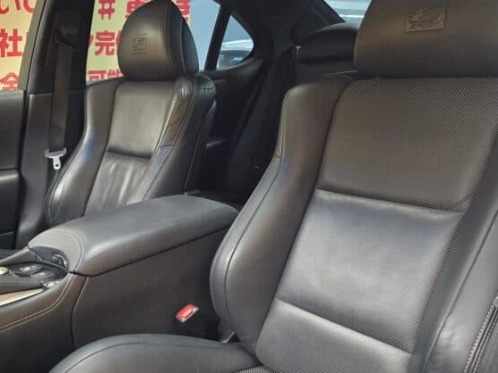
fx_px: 475
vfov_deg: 42.5
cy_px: 239
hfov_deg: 54.6
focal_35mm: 33
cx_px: 179
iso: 1000
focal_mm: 5.4
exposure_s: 1/100
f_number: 1.8
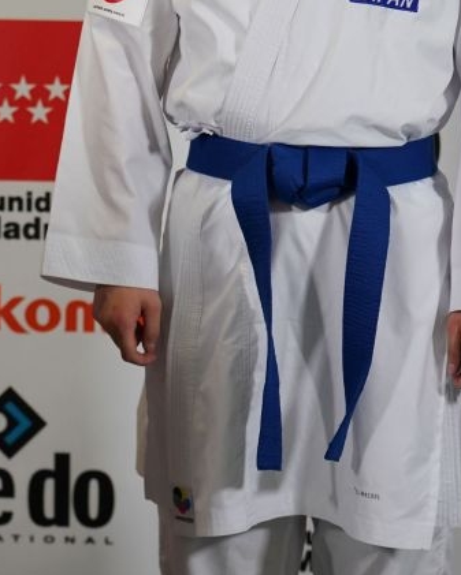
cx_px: 301
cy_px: 240
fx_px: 3239
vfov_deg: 10.2
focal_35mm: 190
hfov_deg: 8.1
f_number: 2.8
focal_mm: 71
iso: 1000
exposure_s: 1/250
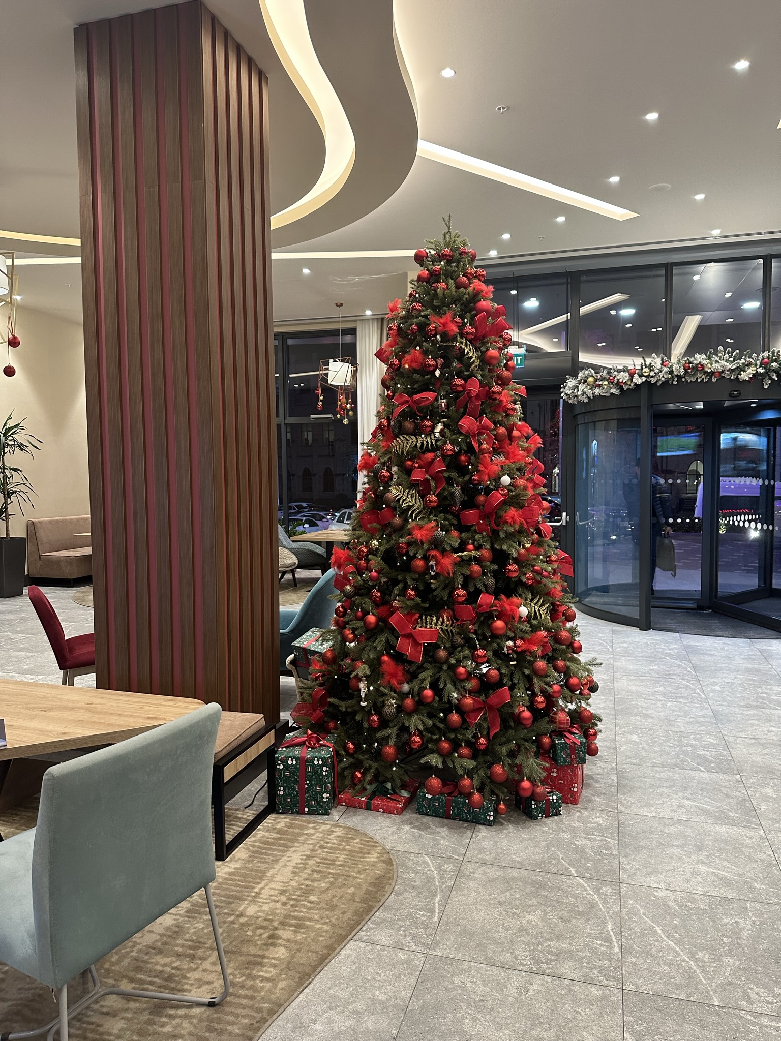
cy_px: 520
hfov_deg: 56.8
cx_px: 390
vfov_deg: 71.6
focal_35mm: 24
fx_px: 722
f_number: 1.78
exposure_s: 1/54
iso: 250
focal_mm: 6.86
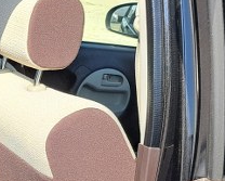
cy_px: 147
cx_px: -130
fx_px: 600
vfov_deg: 17.0
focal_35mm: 90
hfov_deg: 18.4
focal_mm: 5.23
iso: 50
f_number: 1.8
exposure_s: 1/310
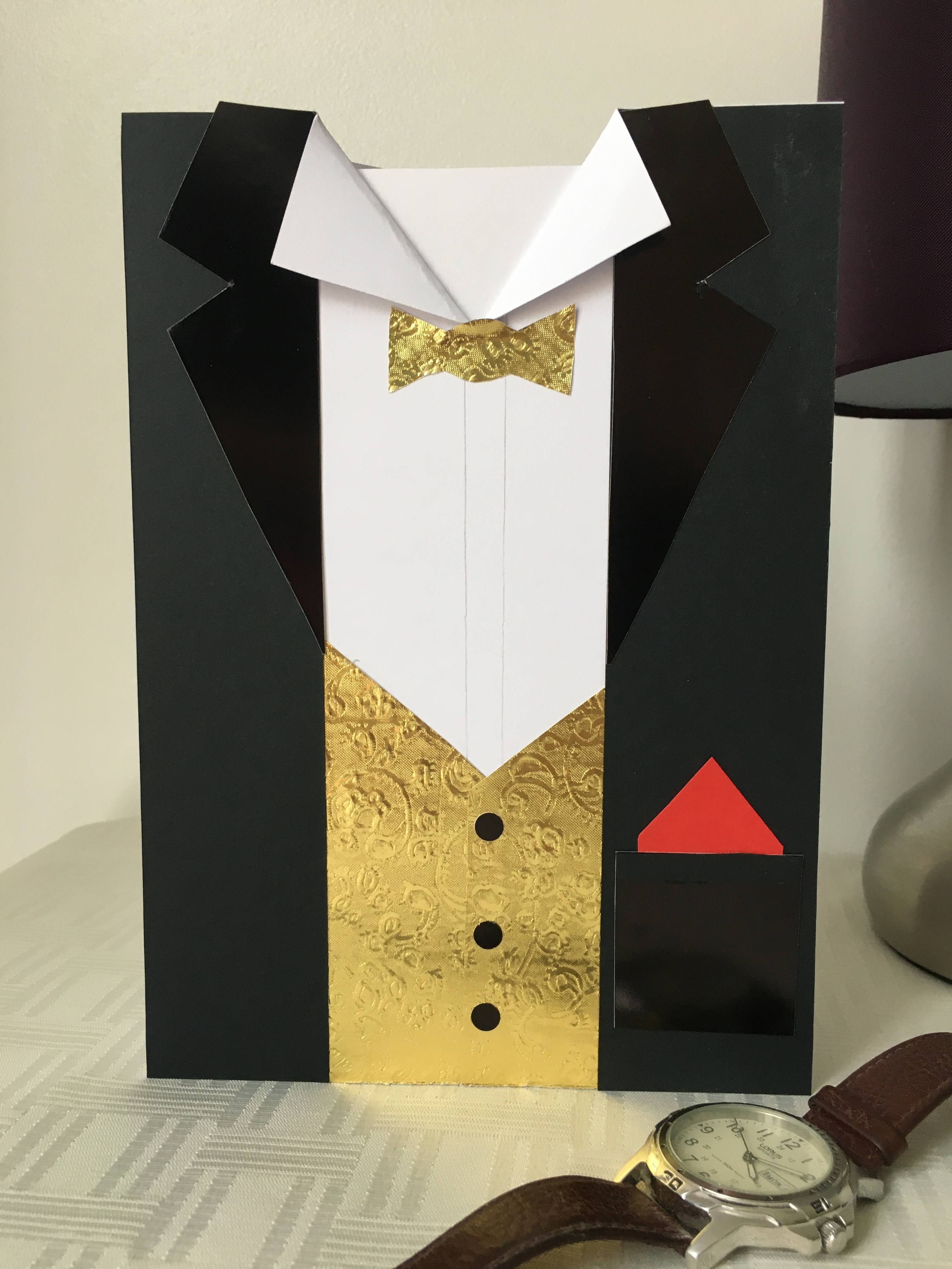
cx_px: 476
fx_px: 1063
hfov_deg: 48.2
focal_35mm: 29
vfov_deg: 61.7
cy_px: 634
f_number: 2.2
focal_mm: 4.15
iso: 80
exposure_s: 1/33
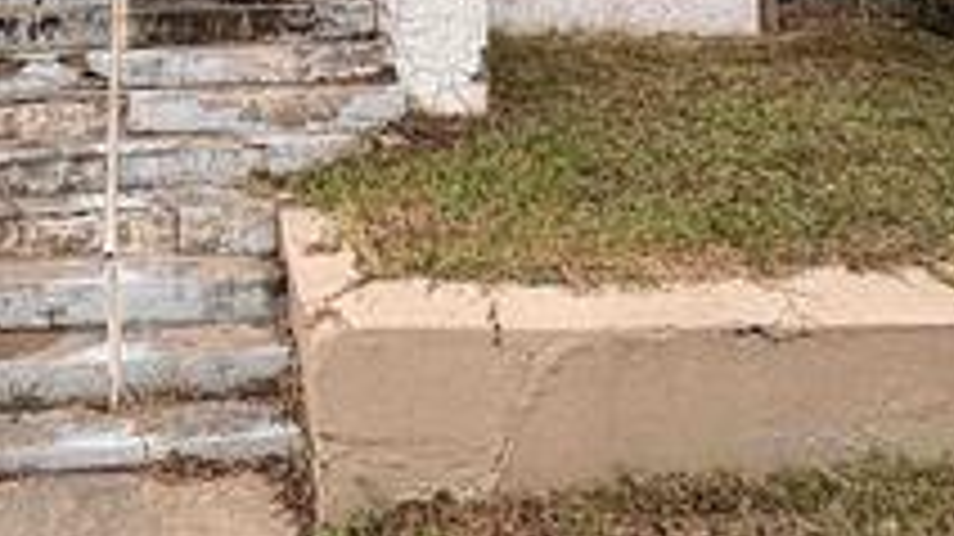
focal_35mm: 46
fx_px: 1163
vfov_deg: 21.5
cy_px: -284
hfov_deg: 42.7
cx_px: 198
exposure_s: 1/99
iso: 100
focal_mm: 2.22
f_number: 2.2
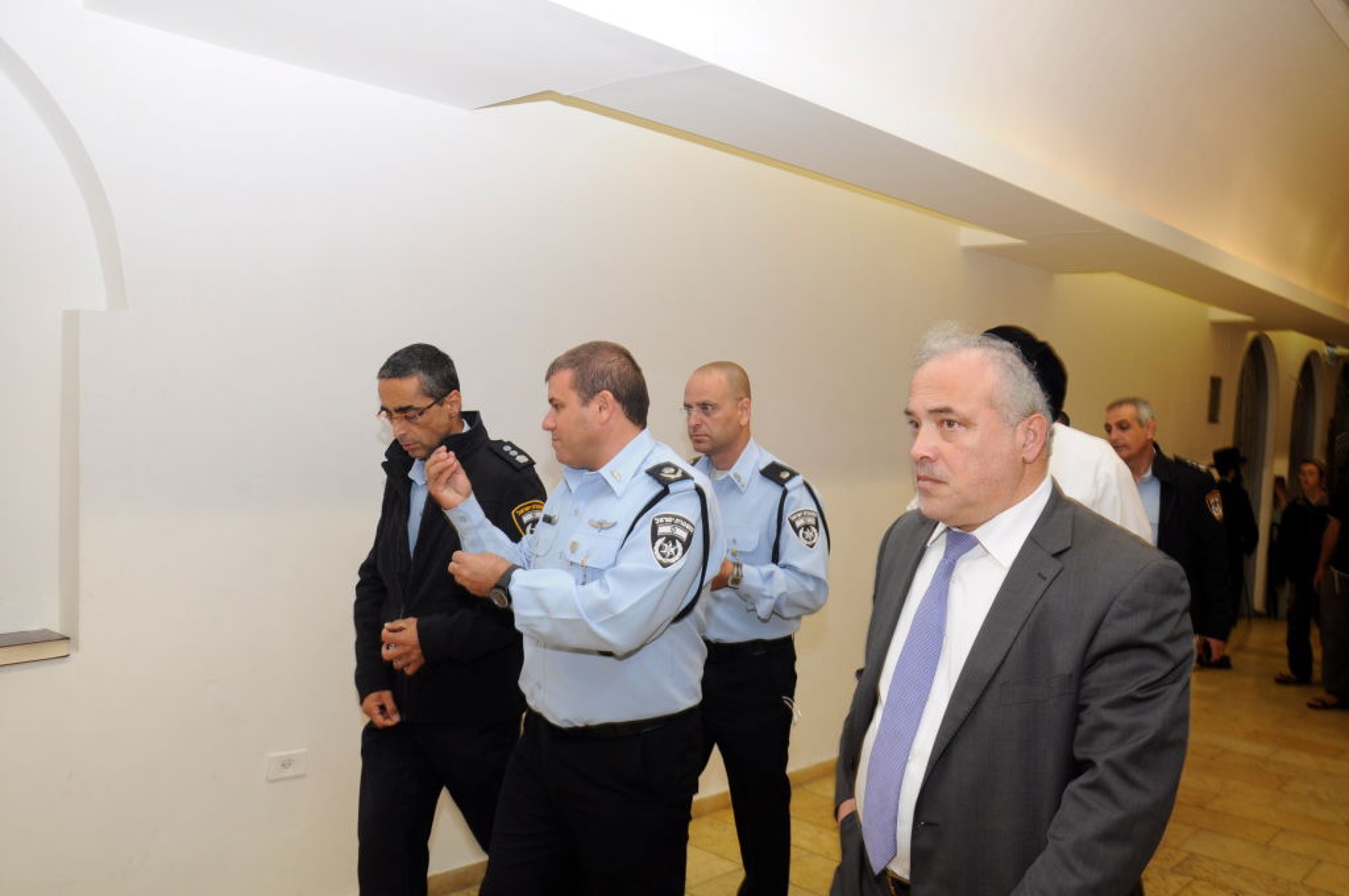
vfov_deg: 47.8
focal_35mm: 27
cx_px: 674
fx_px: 1010
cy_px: 448
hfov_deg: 67.4
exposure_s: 1/50
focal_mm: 18
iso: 400
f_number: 5.6
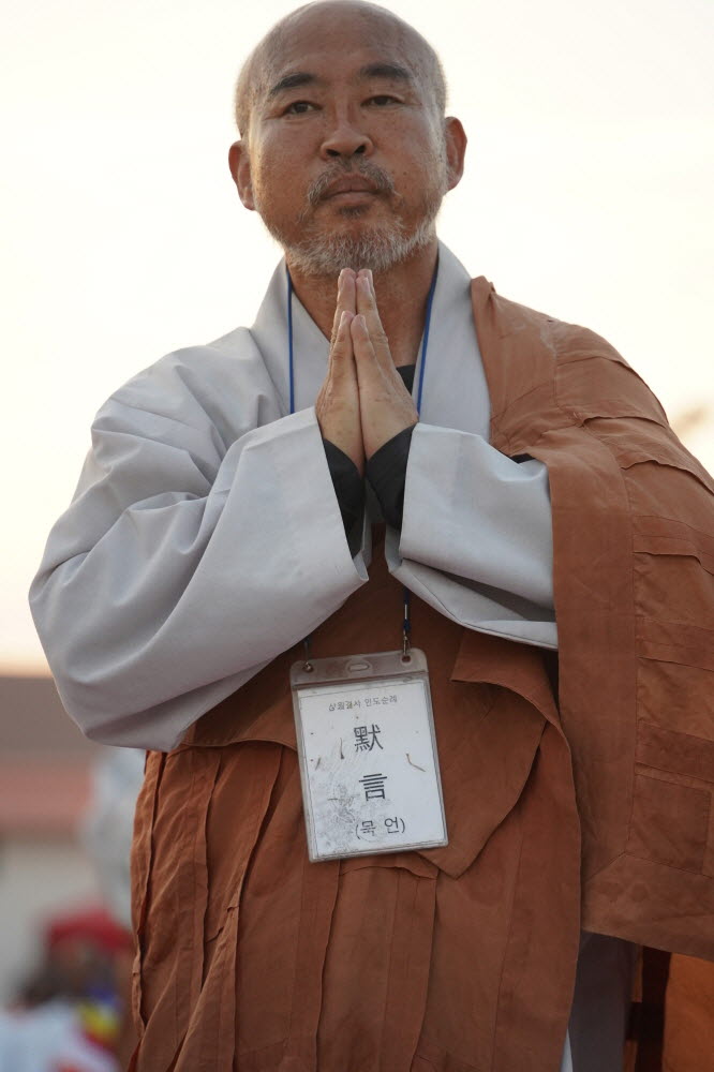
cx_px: 357
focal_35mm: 183
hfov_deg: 7.5
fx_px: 5448
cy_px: 536
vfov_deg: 11.2
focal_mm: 183
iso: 2000
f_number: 5.6
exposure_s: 1/200
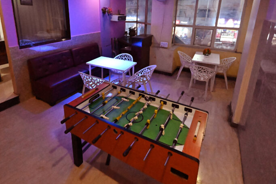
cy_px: 56
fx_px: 161
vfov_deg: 57.7
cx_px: 123
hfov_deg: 80.9
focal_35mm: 21
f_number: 4
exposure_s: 1/200
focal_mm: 14
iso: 32000
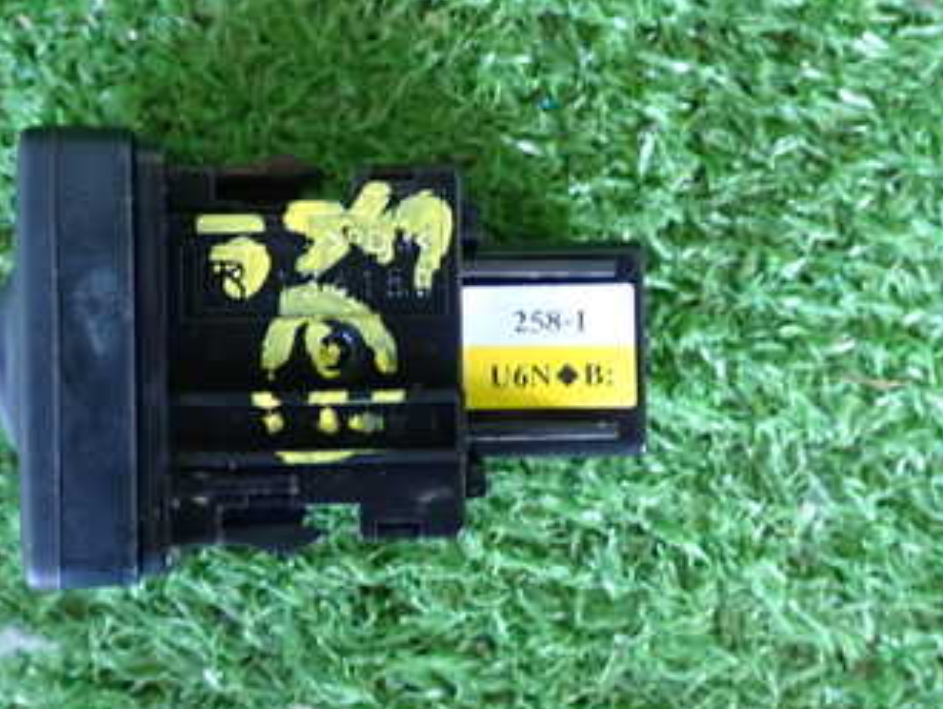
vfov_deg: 21.3
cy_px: 340
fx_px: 1881
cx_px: 420
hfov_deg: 28.1
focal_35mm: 69
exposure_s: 1/40
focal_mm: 6.83
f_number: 2.7
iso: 500
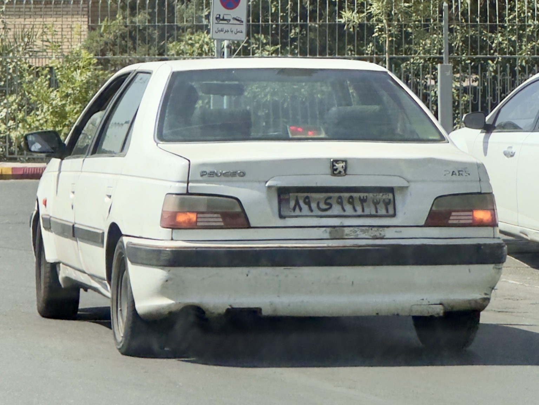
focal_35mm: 77
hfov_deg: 25.3
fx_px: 1199
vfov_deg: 19.1
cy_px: 202
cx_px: 270
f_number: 2.8
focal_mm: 9
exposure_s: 1/536
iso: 25
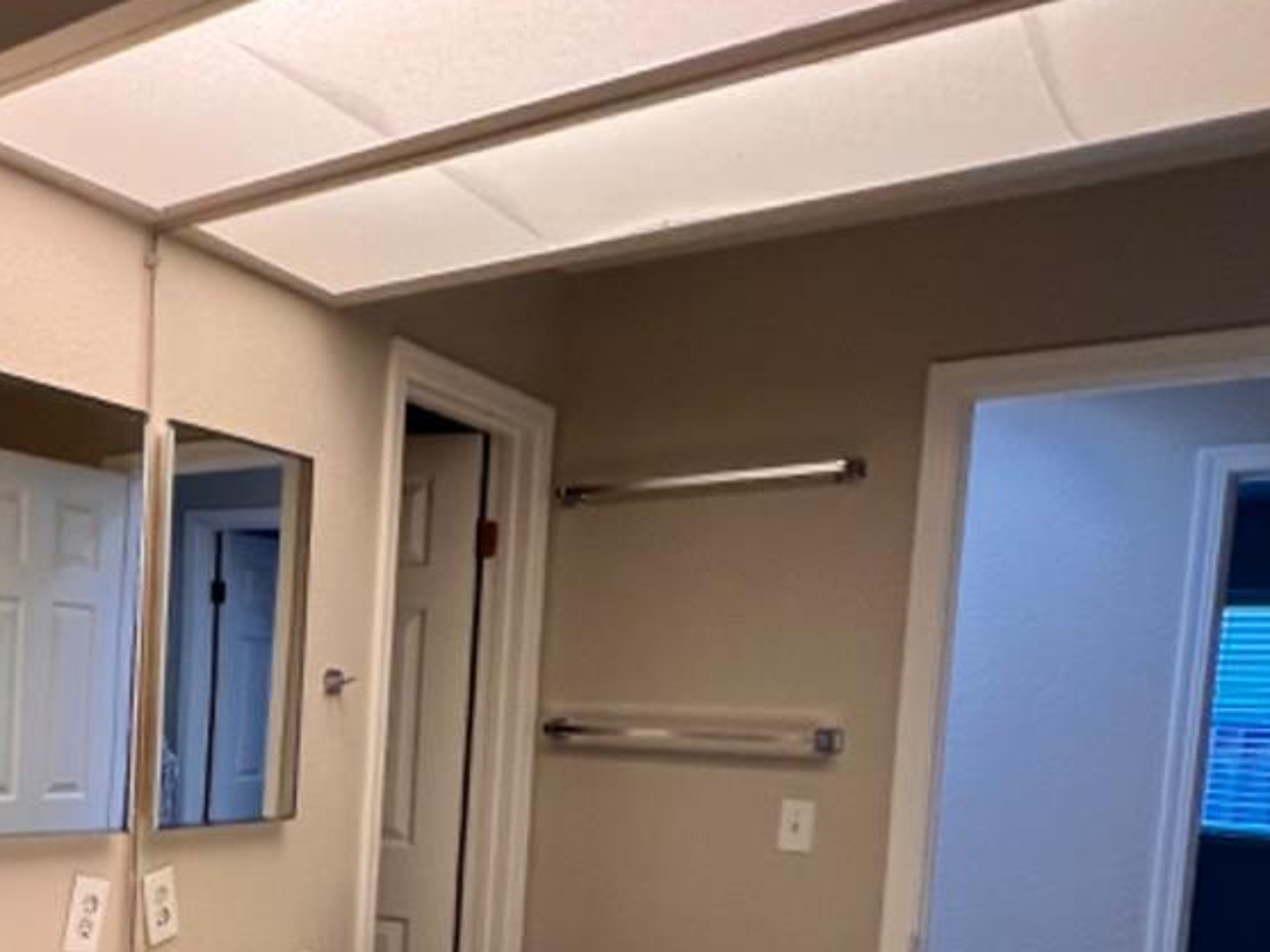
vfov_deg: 38.2
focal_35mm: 35
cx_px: 168
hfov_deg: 48.1
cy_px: 840
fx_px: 1284
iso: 160
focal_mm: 1.57
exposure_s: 1/120
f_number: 1.8
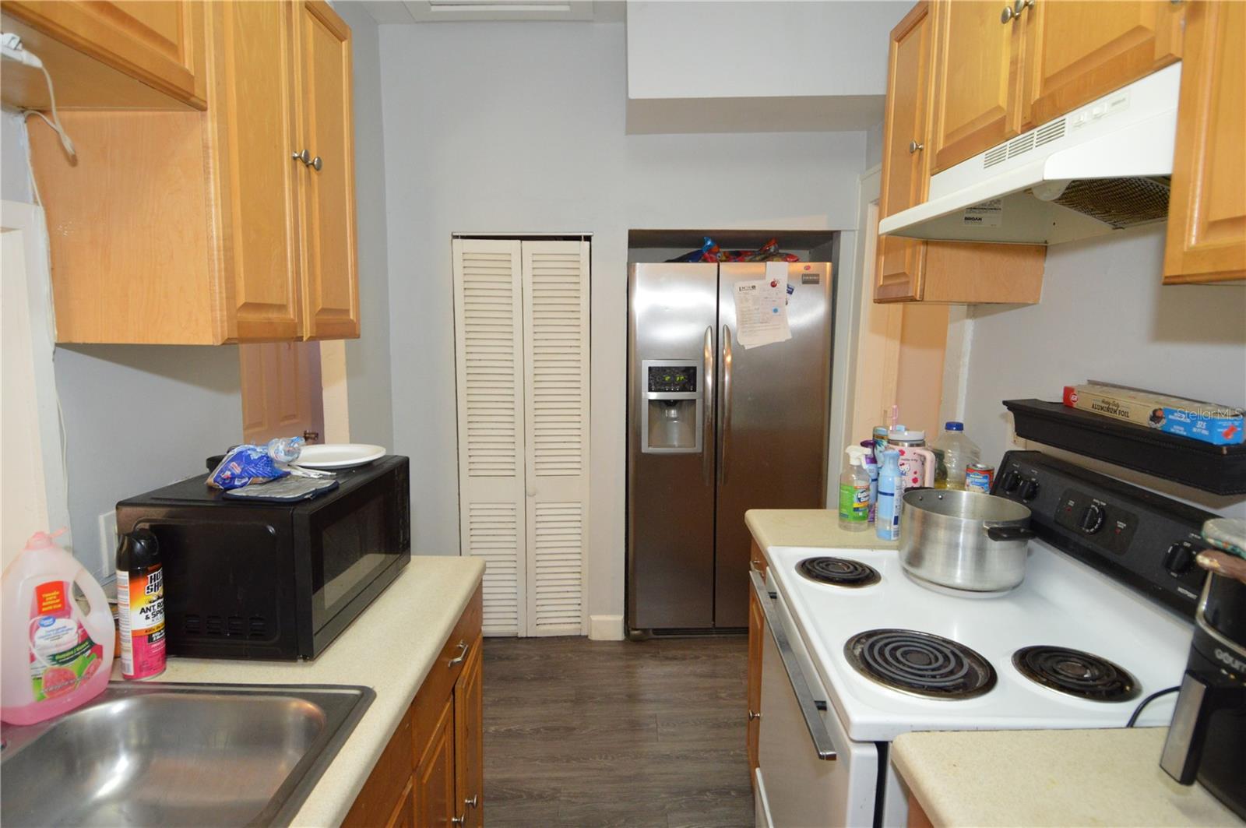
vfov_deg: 67.3
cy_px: 414
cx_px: 623
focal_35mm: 18
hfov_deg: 90.1
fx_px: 622
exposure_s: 1/60
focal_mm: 12
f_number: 4
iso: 1400
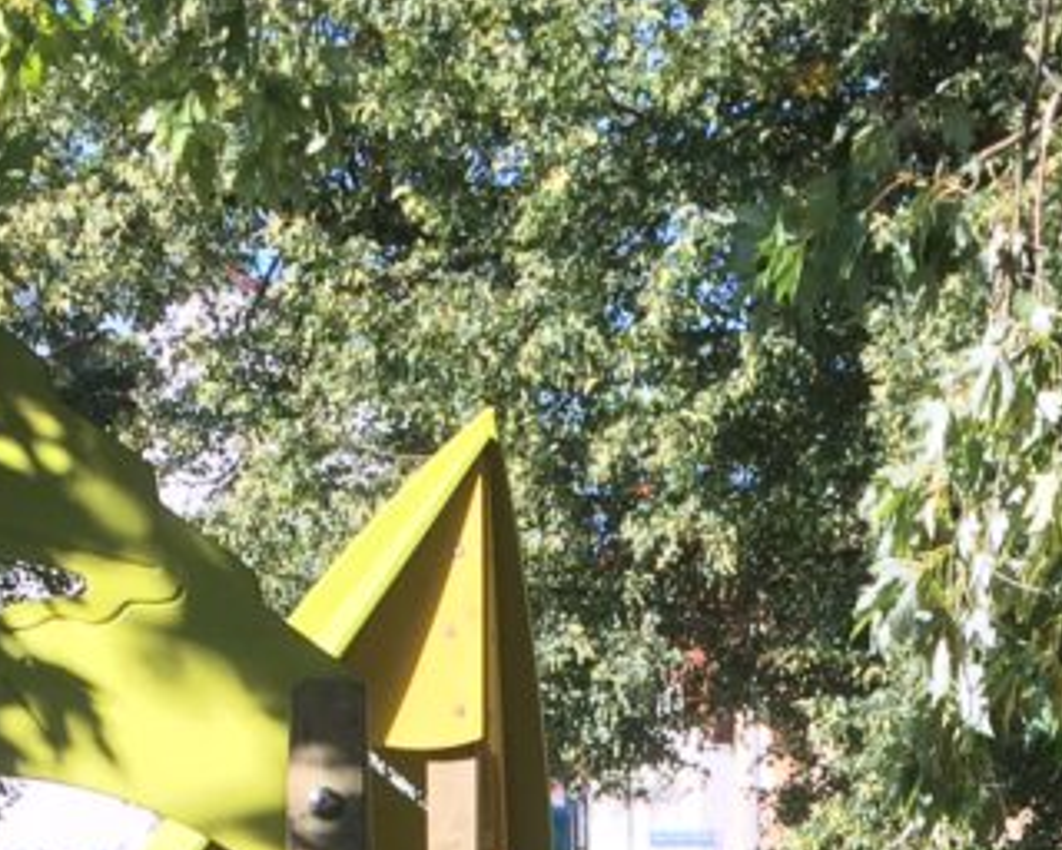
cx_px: 730
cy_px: 1481
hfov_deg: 18.0
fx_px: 3332
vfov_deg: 13.2
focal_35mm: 106
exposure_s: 1/477
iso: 32
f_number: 2.2
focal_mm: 4.15
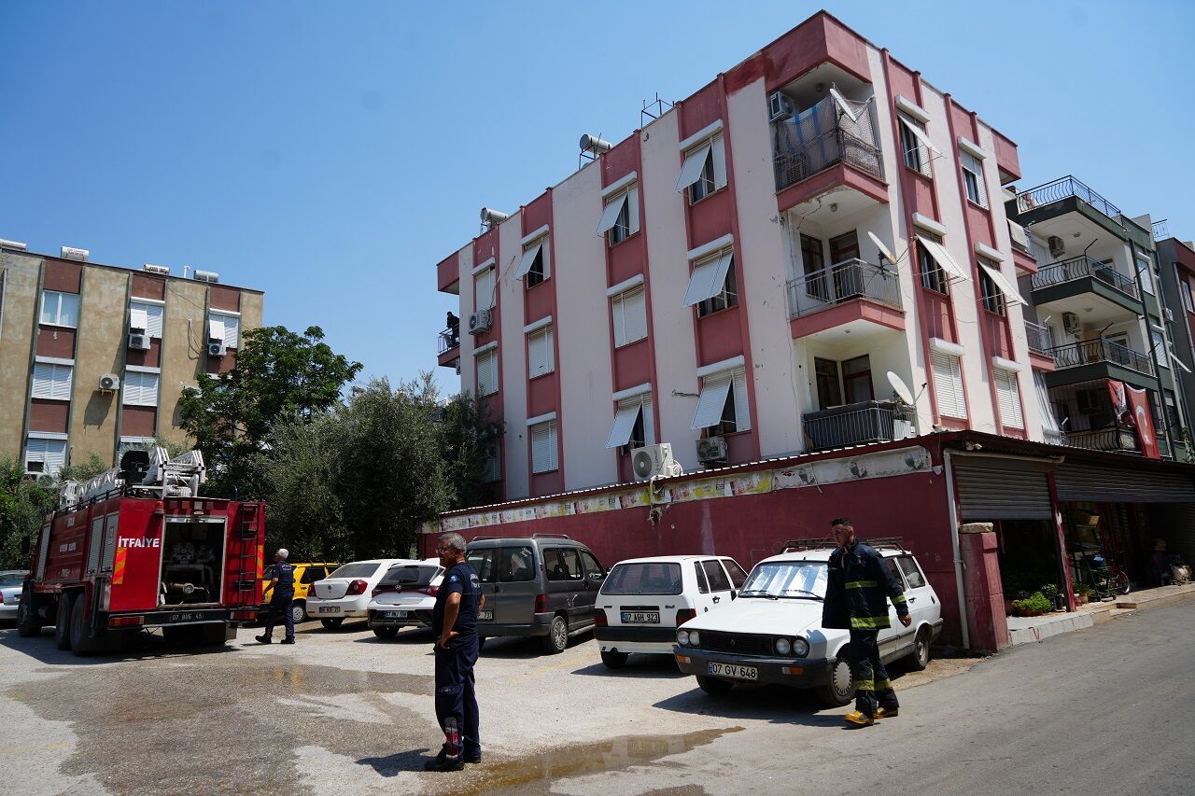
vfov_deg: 53.1
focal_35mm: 24
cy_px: 398
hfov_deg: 73.8
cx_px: 598
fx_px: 797
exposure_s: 1/1000
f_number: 5
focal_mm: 24
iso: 100
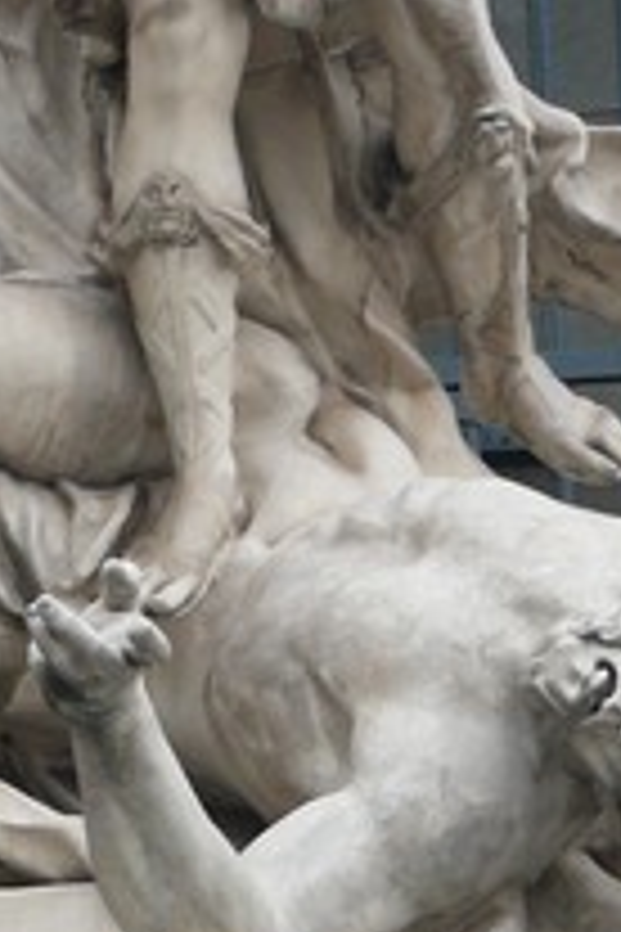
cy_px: 95
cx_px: 212
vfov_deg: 3.5
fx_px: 15032
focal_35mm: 581
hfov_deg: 2.4
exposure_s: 1/100
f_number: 3.6
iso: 100
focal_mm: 32.5
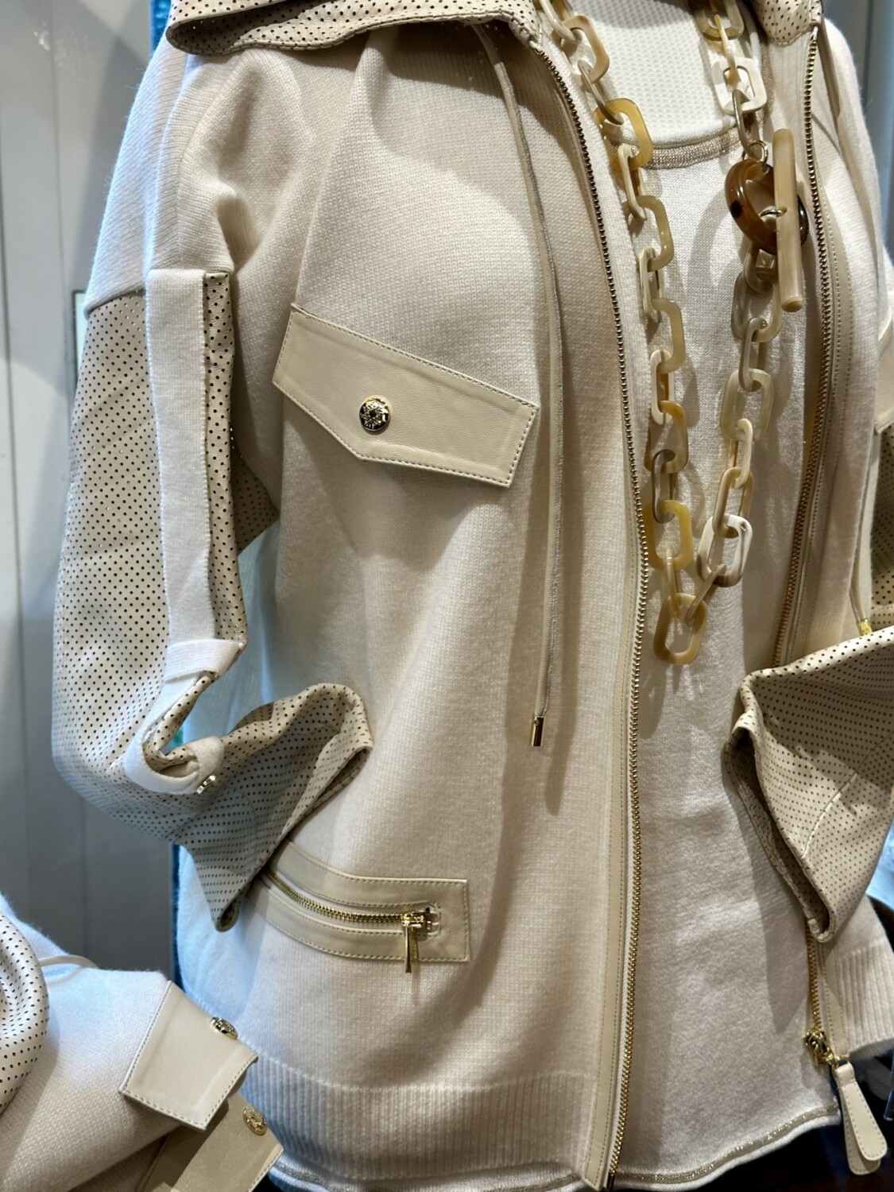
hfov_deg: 30.3
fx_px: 1653
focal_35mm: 48
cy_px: 596
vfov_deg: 39.7
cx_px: 447
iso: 80
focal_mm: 6.86
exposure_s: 1/100
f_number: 1.78
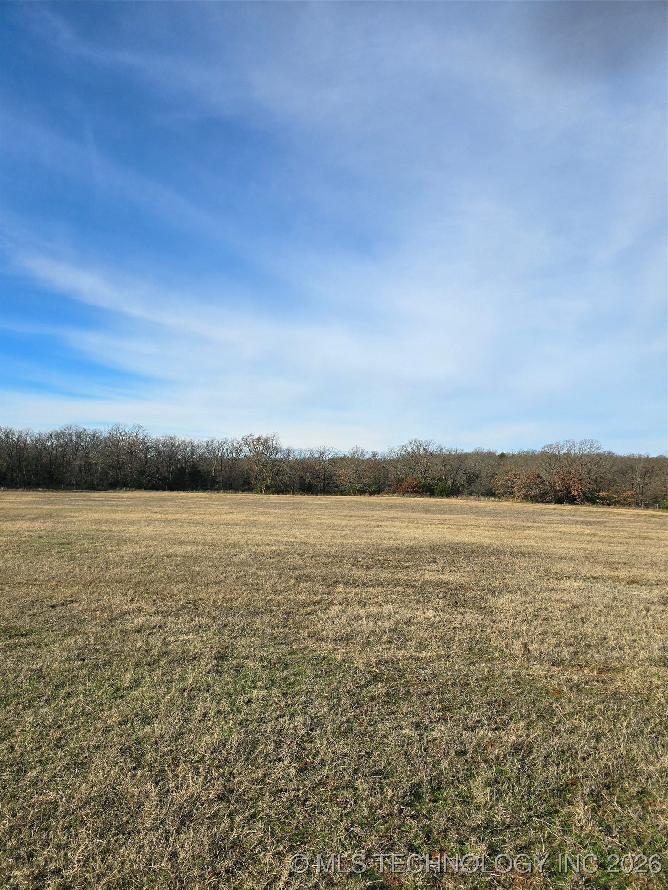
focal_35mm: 23
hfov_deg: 58.9
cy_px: 445
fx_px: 592
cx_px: 334
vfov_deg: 73.9
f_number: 1.7
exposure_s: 1/1022
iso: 12
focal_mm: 6.3
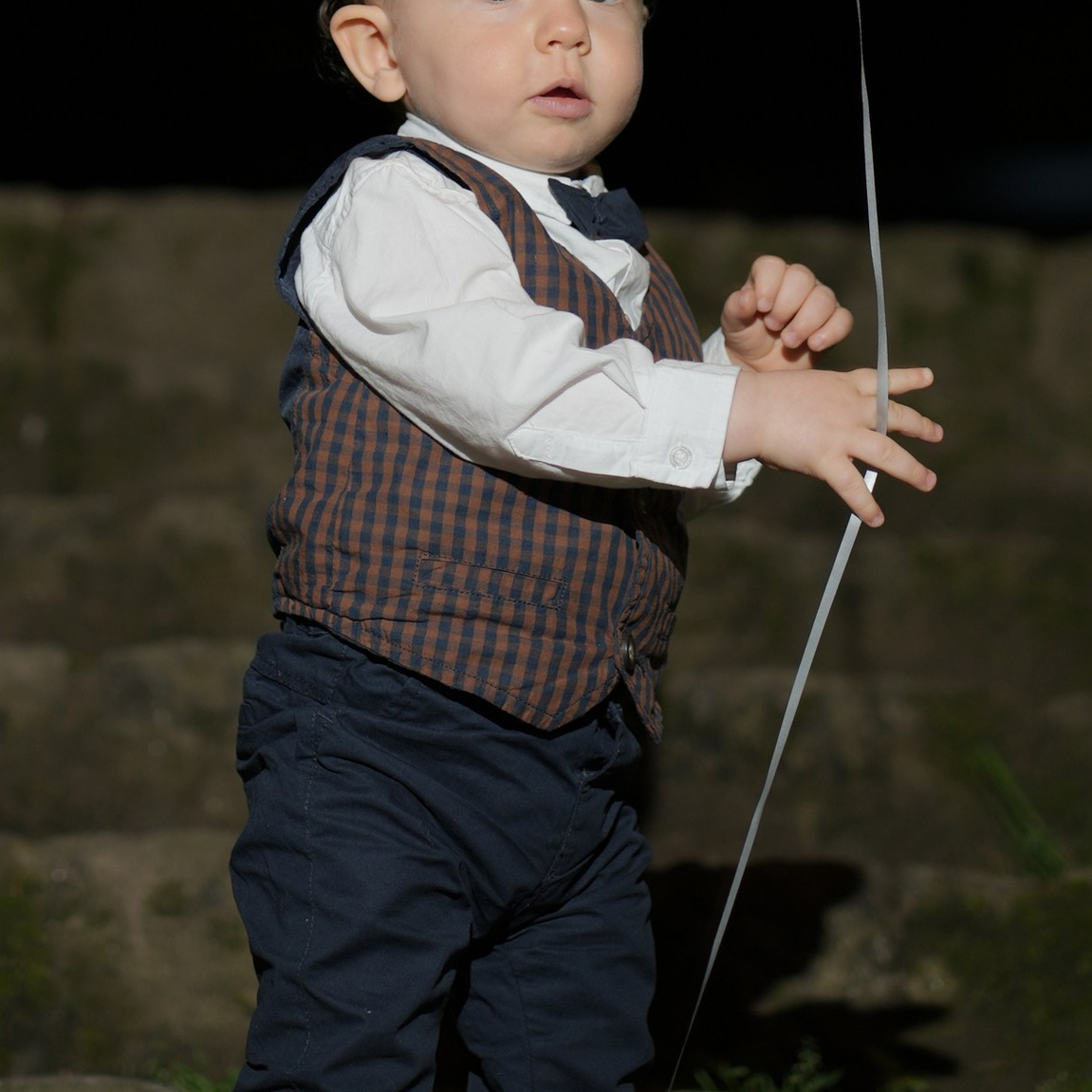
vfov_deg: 7.2
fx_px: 8601
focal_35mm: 241
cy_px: -393
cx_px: 152
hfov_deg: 7.2
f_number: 2.5
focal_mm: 85
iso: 100
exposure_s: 1/200
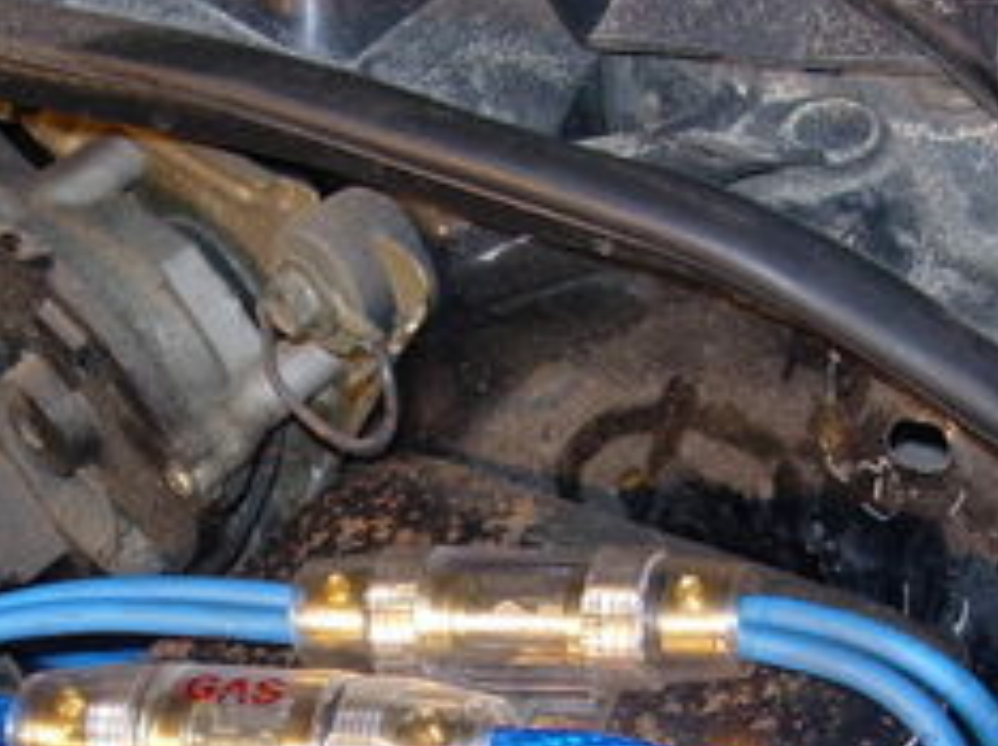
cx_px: 397
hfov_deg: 18.9
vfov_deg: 13.9
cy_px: 806
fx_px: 2995
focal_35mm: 104
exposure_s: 1/64
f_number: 2.8
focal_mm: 7.8
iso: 79
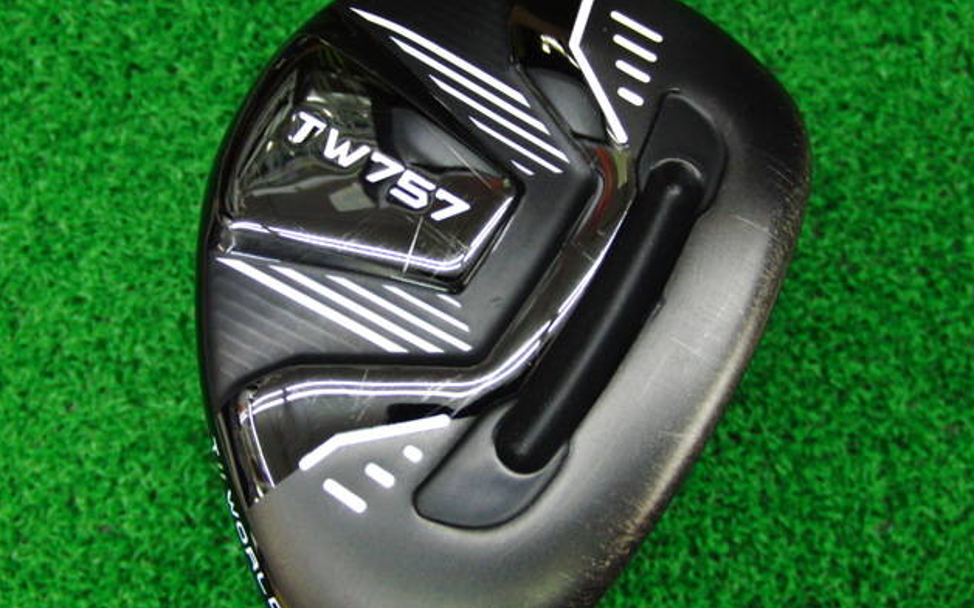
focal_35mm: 40
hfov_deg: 49.3
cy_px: 270
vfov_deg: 31.9
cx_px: 493
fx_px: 1061
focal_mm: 6.42
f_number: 3.6
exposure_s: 1/40
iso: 400
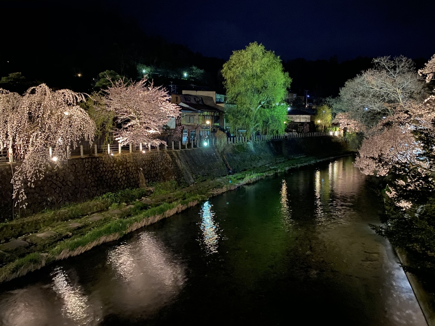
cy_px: 163
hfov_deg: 67.3
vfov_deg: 53.1
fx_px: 327
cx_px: 218
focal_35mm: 26
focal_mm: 4.25
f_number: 1.8
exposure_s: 1/4
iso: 1000
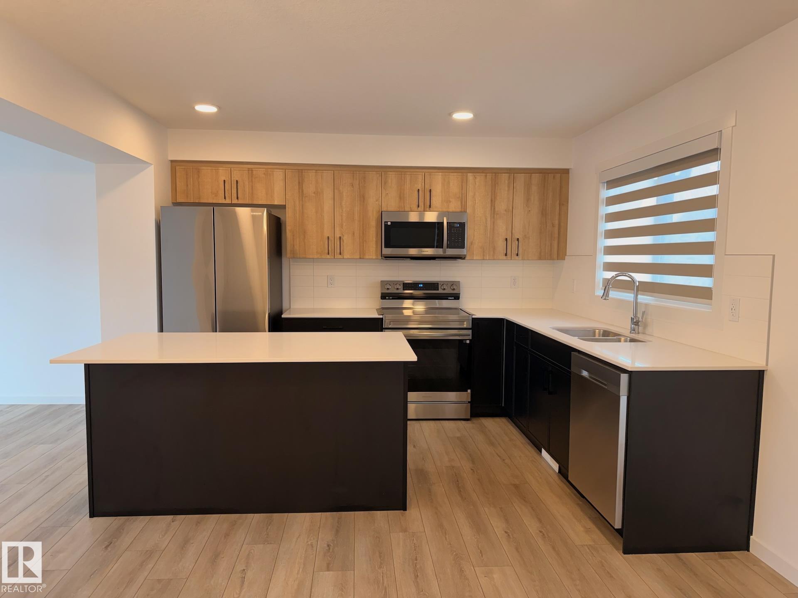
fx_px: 553
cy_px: 299
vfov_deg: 56.8
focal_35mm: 24
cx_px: 399
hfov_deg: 71.6
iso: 125
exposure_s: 1/120
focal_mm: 6.76
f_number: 1.78
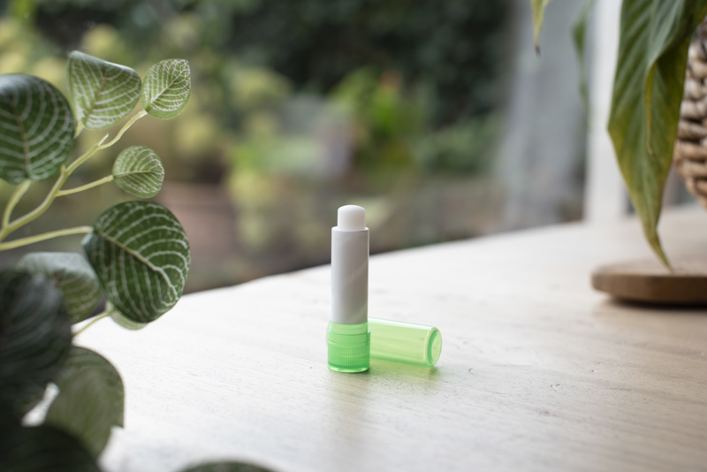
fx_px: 982
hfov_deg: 39.6
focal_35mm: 50
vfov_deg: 27.0
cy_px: 236
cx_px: 354
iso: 500
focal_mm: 50
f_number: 4.5
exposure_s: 1/320
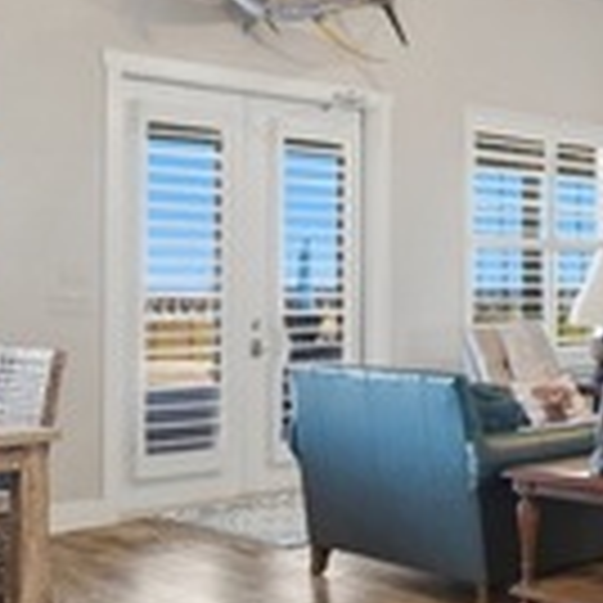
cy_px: 279
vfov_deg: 28.1
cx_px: 508
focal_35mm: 61
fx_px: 1202
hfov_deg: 27.4
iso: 100
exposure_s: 1/40
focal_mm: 15
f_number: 10
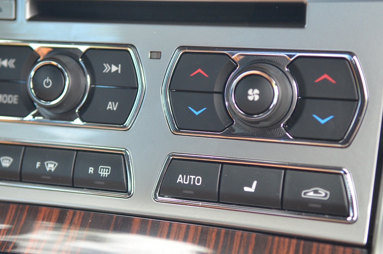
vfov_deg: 18.6
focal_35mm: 73
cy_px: 111
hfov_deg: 27.7
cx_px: 167
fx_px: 775
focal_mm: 38
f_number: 2.8
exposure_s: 1/100
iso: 800
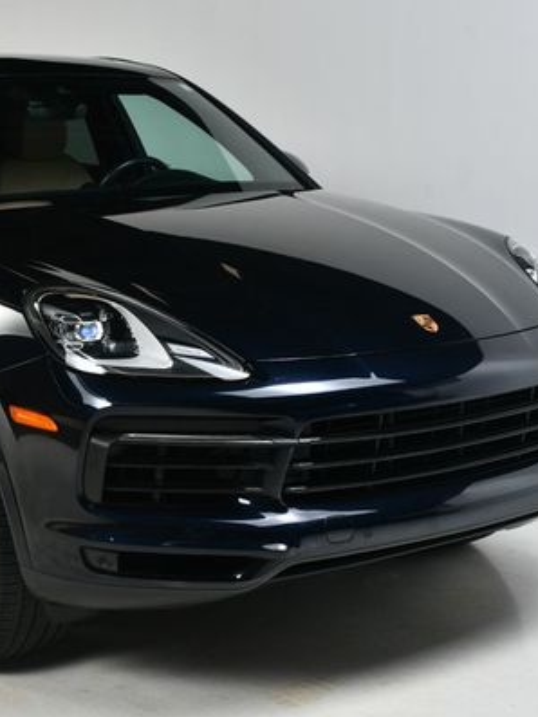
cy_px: 352
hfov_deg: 23.3
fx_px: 1284
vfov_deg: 31.2
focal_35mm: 62
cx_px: 99
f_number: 11
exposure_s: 1/160
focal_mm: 27
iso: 100
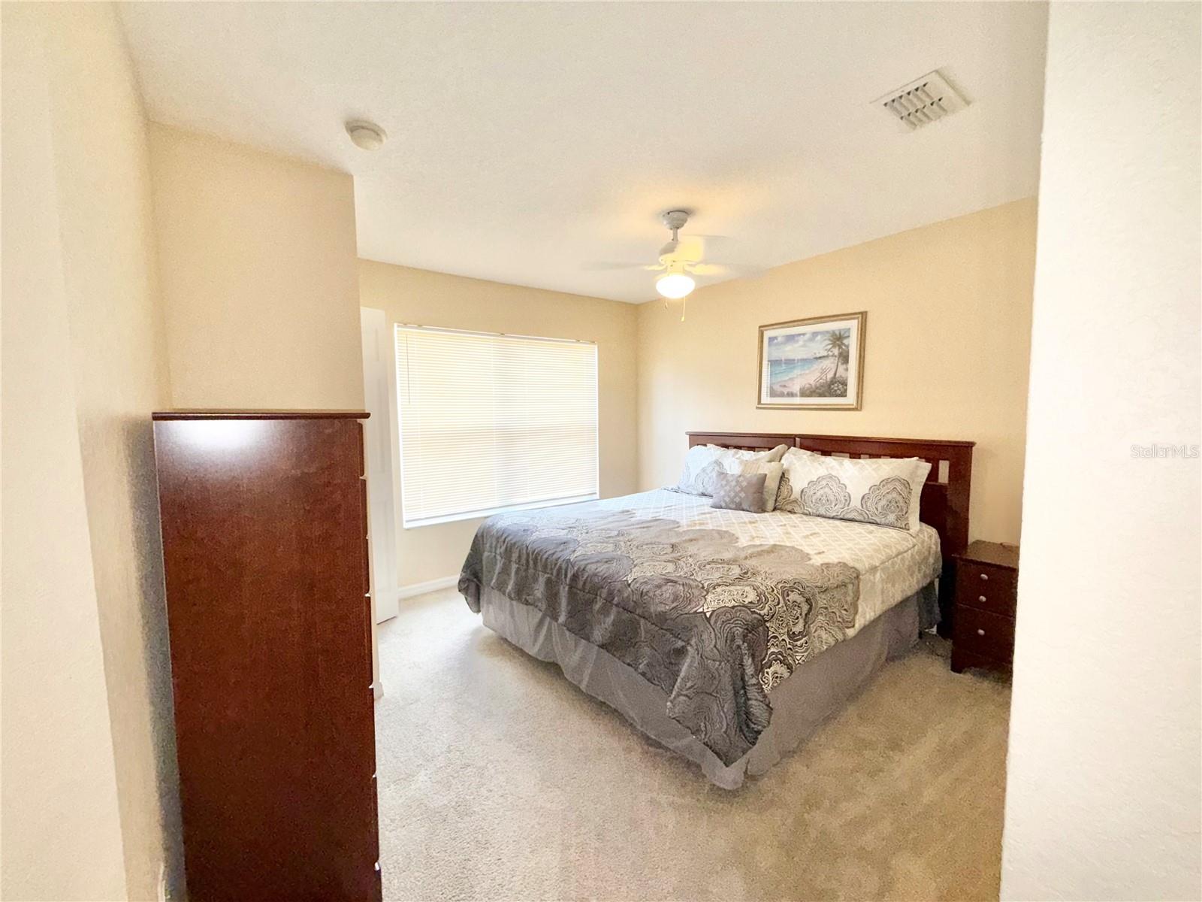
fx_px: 486
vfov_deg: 85.7
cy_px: 451
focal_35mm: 14
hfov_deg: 102.1
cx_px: 601
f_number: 2.2
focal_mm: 2.22
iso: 100
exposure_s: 1/60
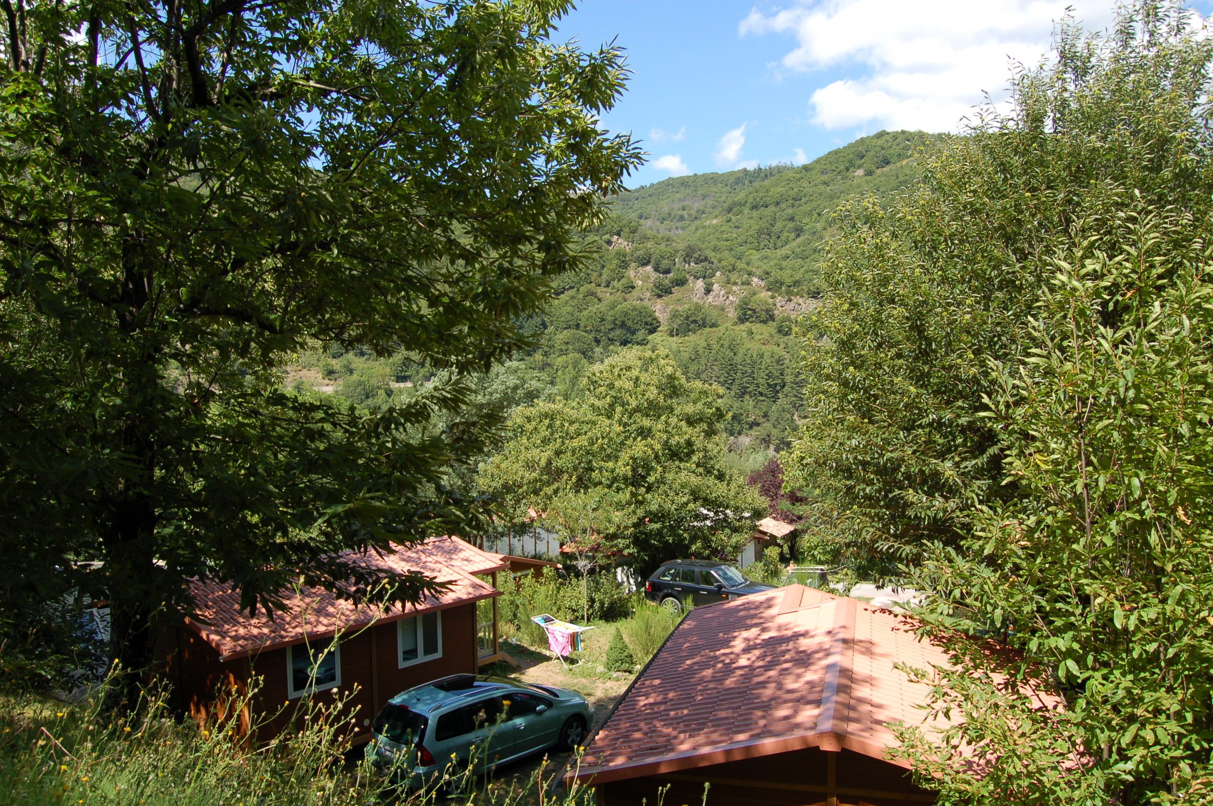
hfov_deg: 67.4
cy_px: 403
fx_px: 909
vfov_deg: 47.8
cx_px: 606
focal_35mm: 27
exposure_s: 1/250
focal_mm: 18
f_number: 8
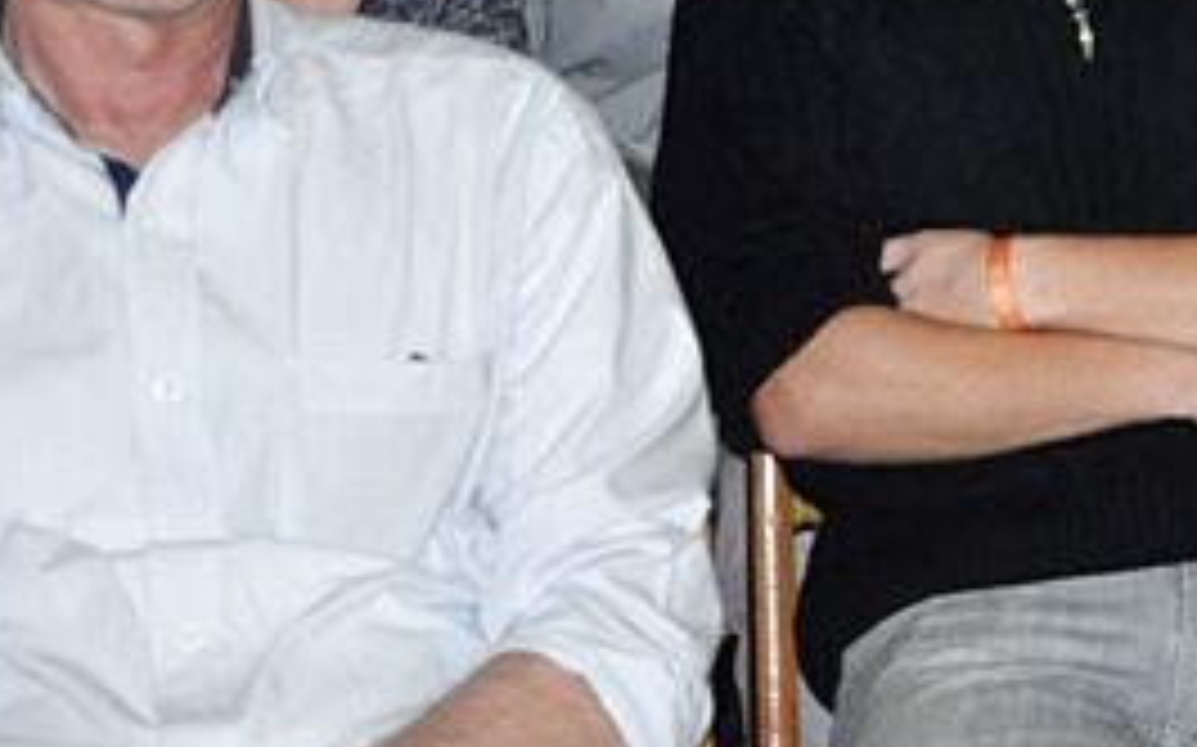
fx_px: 5564
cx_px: 1143
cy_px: -236
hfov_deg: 12.2
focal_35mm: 171
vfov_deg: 7.6
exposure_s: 1/60
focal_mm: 35
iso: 1600
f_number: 5
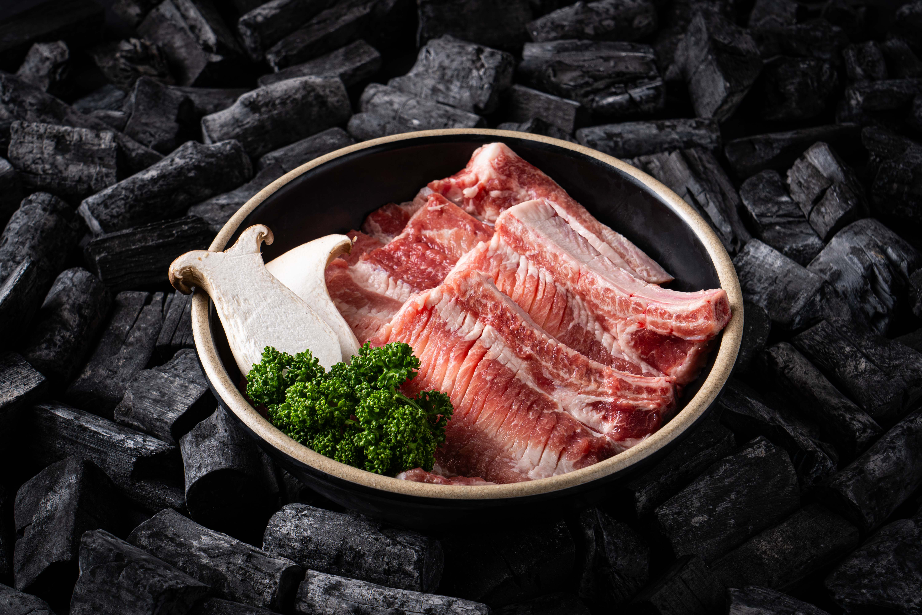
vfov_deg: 13.0
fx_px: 2689
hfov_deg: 19.5
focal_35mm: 105
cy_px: 308
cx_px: 461
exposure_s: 1/125
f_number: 11
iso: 250
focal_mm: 105
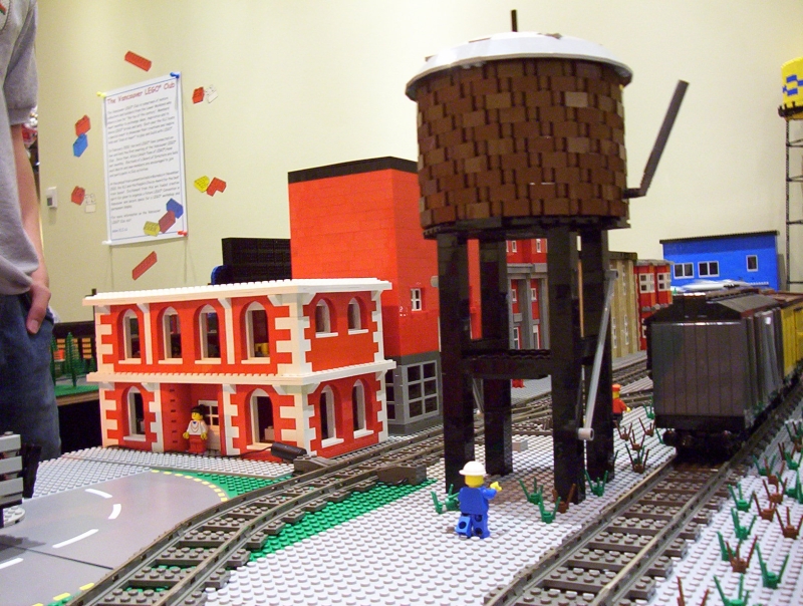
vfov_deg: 33.7
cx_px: 402
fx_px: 1000
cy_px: 303
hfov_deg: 43.8
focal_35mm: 43
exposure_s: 1/8
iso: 200
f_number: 2.73
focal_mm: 5.77
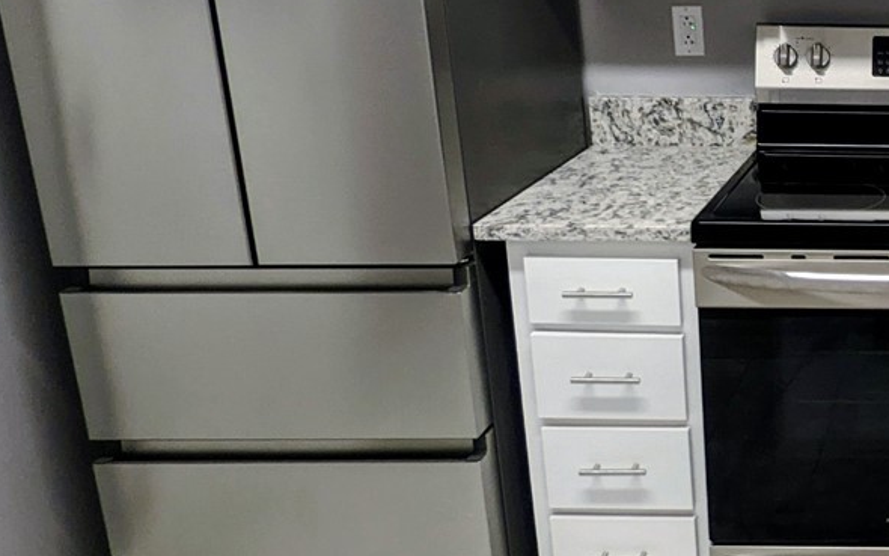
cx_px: 1029
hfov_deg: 35.5
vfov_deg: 27.7
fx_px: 1115
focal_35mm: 46
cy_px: 163
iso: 117
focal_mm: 2.22
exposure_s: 1/30
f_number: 2.2
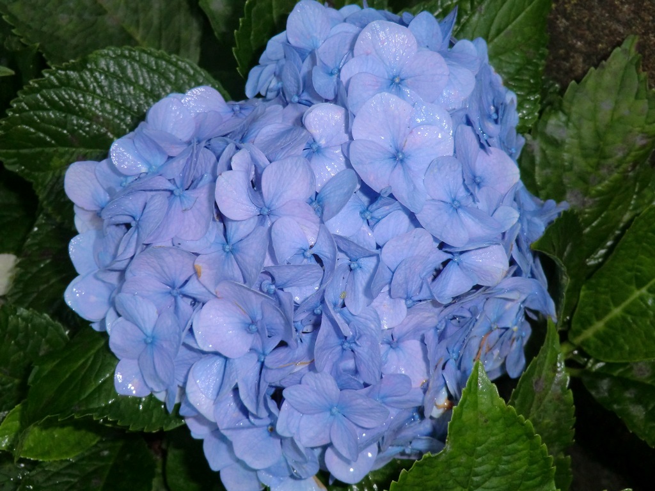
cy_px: 246
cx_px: 328
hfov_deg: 46.8
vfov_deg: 36.0
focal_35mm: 40
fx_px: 757
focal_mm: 7.1
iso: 250
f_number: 3.8
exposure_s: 1/60
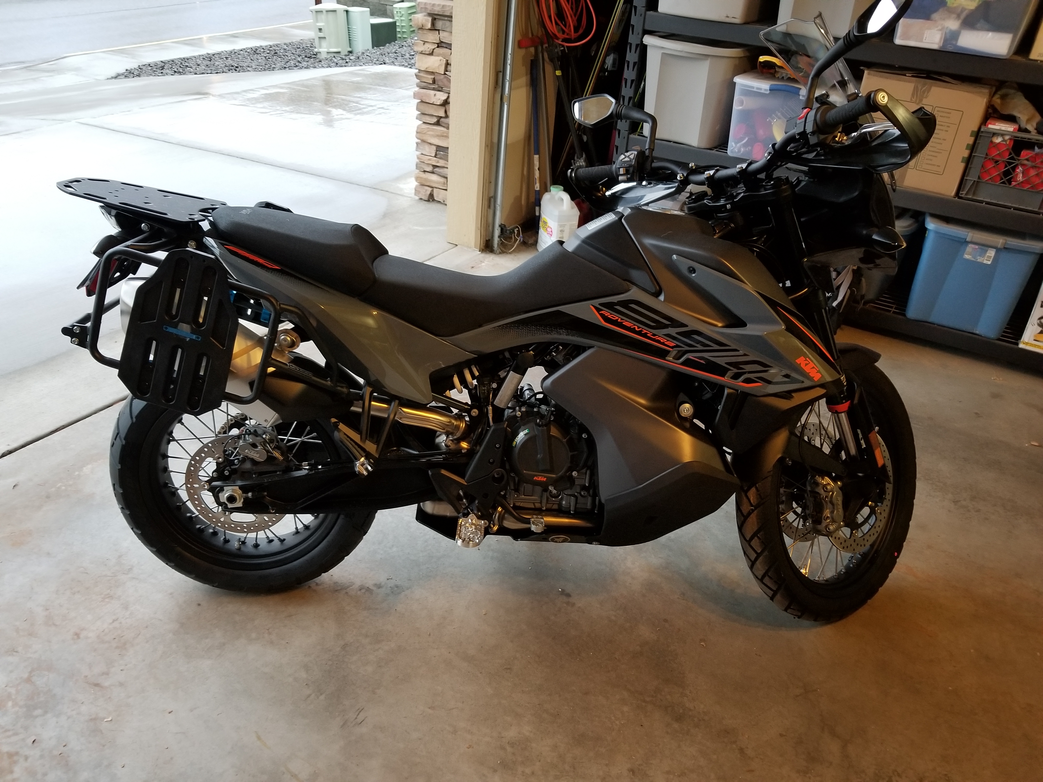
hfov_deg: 67.3
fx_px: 783
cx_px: 522
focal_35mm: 26
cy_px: 391
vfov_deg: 53.1
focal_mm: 4.25
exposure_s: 1/16
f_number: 1.7
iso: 200
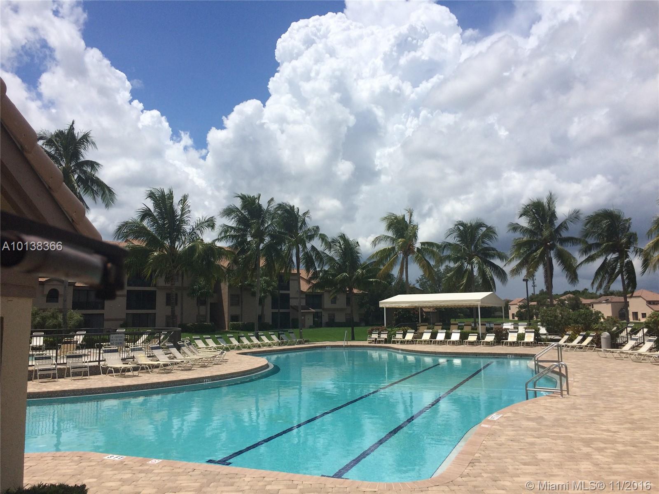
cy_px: 247
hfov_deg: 61.7
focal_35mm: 29
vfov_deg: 48.2
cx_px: 330
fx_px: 552
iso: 32
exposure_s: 1/5882
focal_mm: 4.15
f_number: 2.2
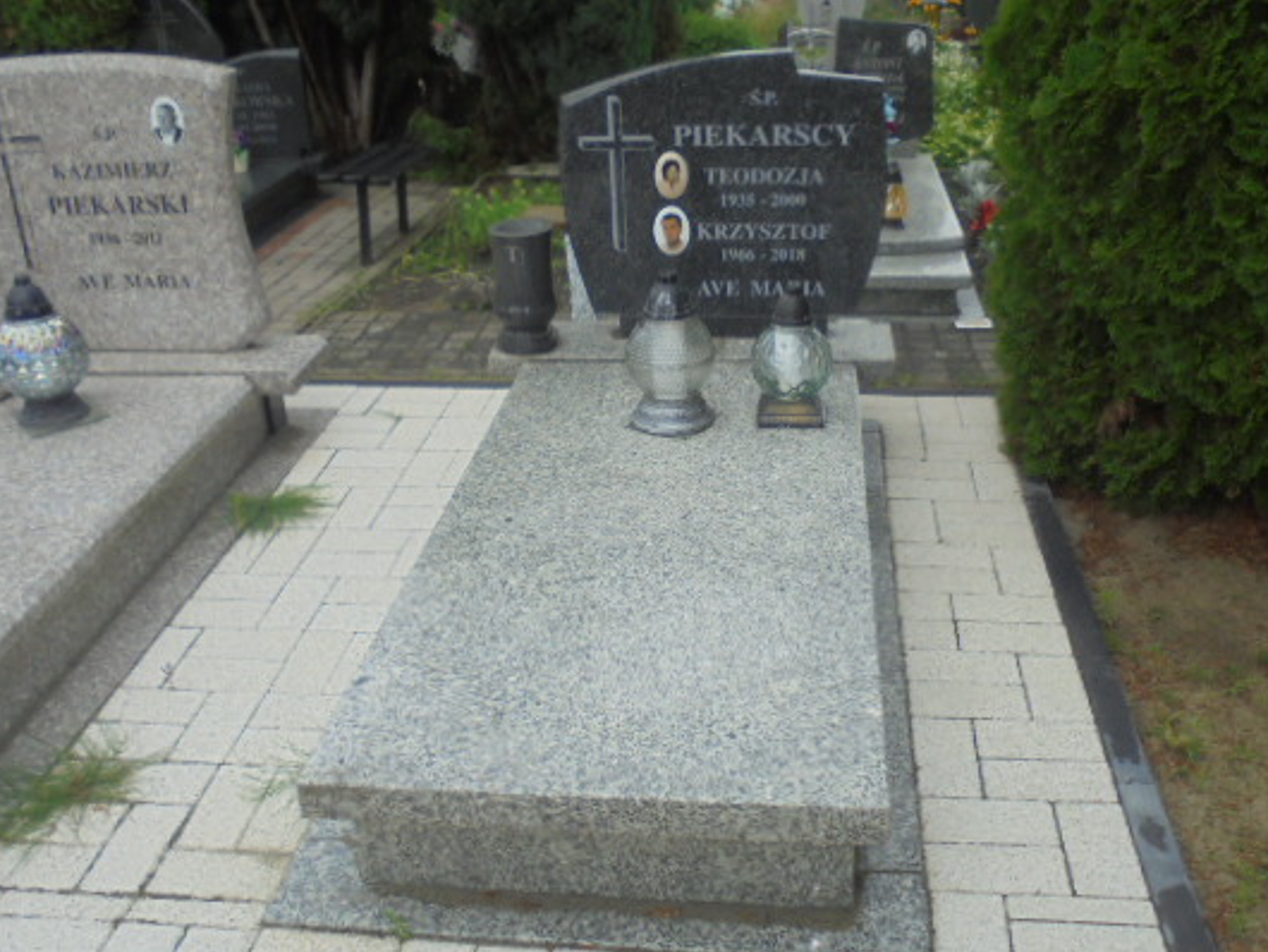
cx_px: 663
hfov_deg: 52.6
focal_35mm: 35
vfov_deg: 40.7
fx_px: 1283
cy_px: 478
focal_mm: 5.3
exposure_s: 1/100
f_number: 3.7
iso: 100
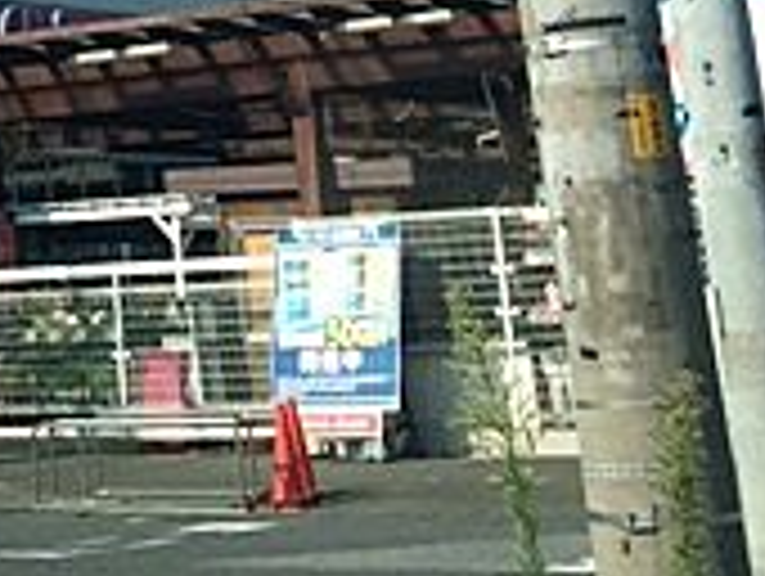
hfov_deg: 17.0
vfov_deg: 12.6
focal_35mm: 109
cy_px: -387
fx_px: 2412
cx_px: -216
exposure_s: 1/2053
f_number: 2.2
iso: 32
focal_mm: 4.15
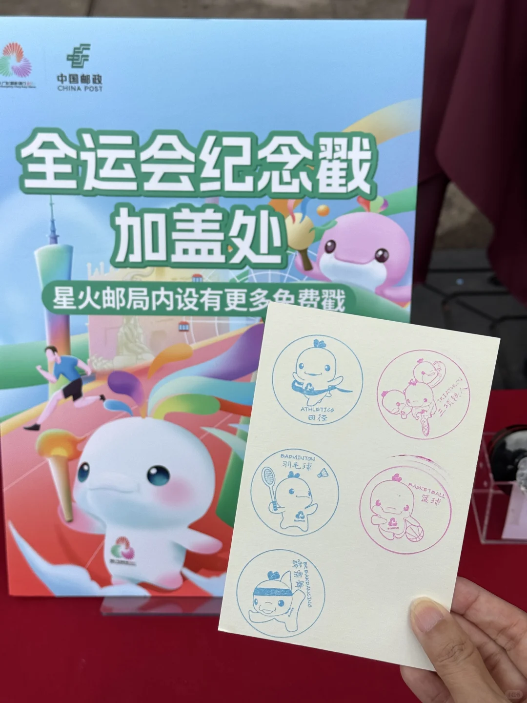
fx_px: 974
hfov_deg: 30.3
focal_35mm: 48
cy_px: 352
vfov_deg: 39.7
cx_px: 264
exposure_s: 1/3096
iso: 64
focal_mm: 6.76
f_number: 1.78
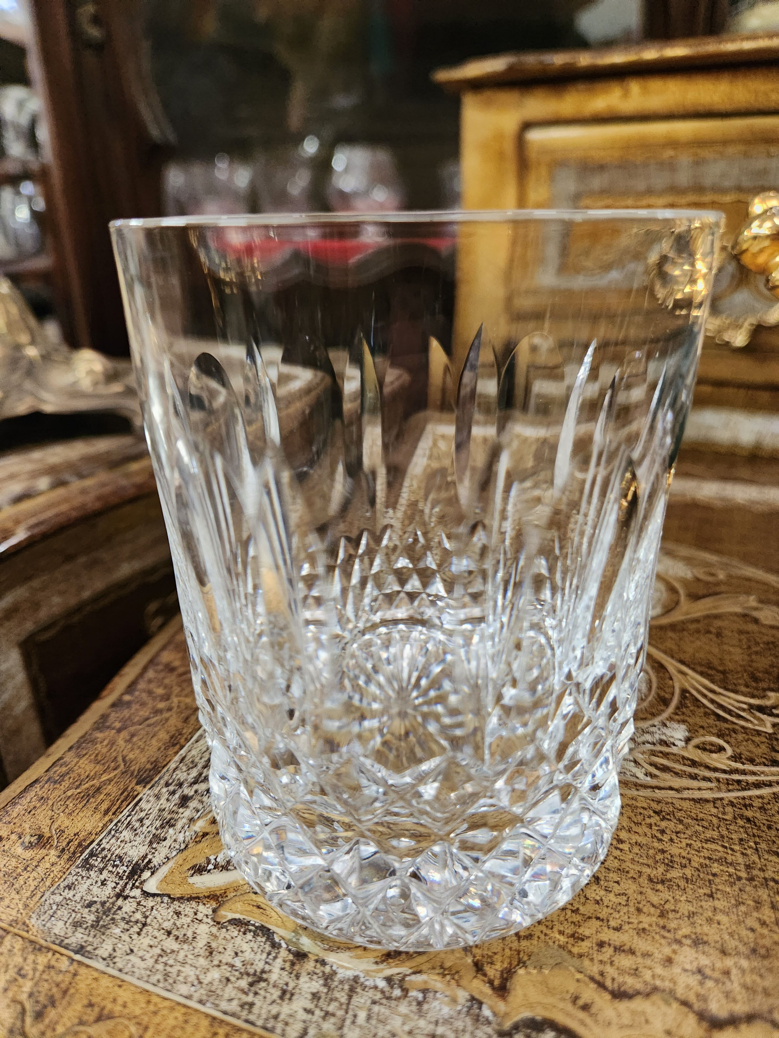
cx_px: 390
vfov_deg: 73.9
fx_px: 690
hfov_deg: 58.9
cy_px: 519
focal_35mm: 23
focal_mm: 5.4
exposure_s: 1/100
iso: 1000
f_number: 1.8
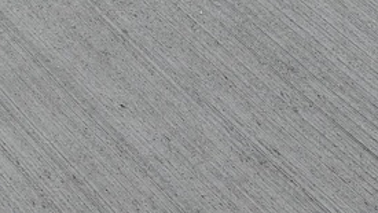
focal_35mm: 175
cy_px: -250
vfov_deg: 6.7
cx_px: -76
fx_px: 1755
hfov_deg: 12.0
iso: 16
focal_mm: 6.3
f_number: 1.7
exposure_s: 1/180
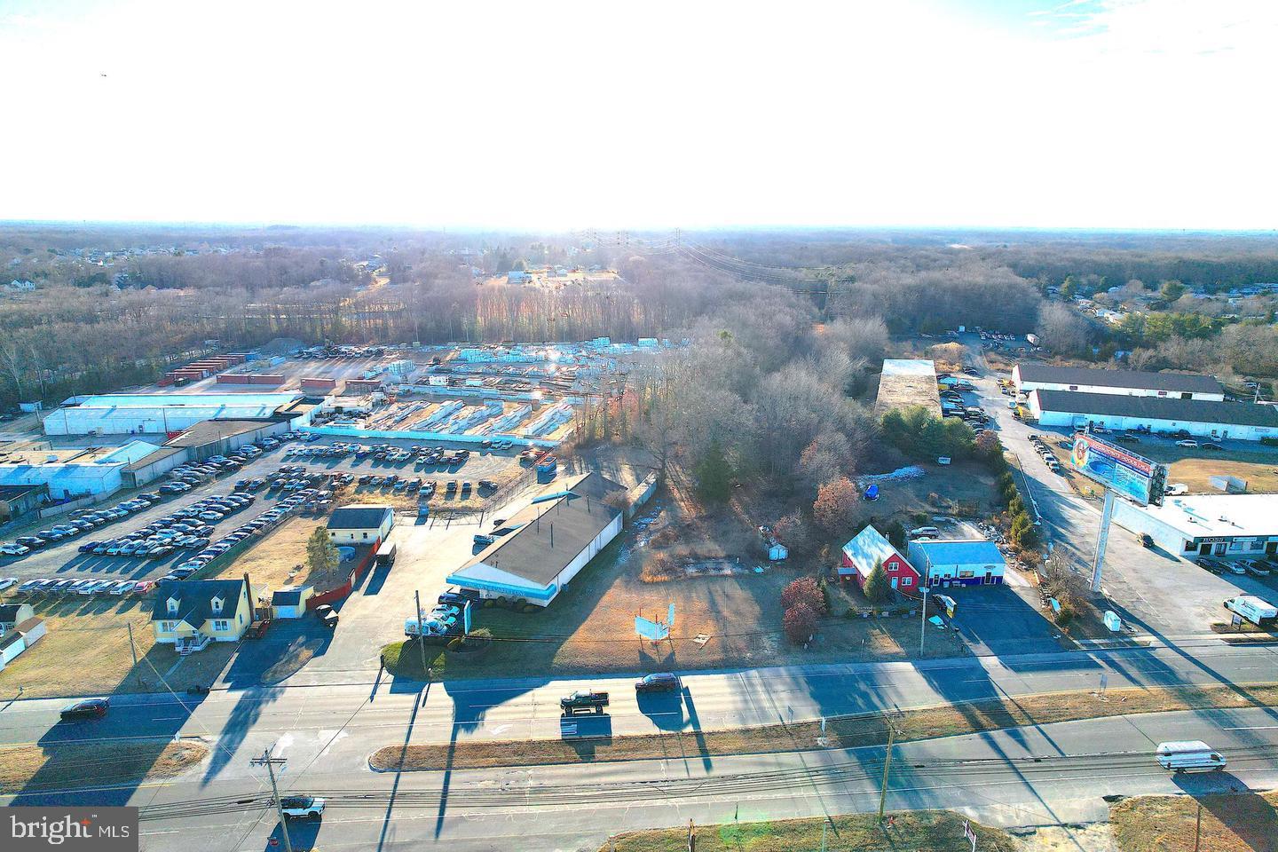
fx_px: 781
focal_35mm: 22
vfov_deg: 57.2
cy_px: 426
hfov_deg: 78.6
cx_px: 639
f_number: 2.8
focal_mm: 8.38
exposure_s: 1/2500
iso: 100
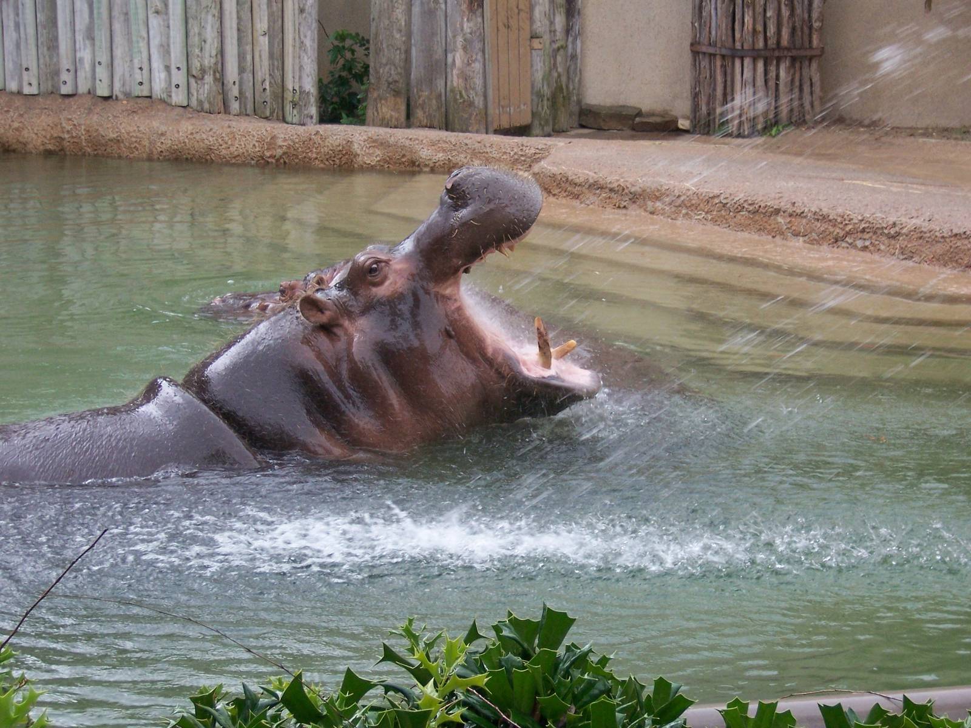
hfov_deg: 22.0
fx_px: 2497
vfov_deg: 16.6
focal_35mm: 89
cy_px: 364
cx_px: 486
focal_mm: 14.8
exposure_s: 1/125
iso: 140
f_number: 4.8
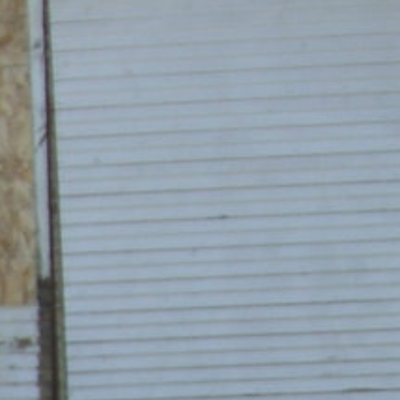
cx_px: -326
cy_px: 613
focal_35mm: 209
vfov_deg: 8.2
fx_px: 2732
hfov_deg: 8.1
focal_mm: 6.2
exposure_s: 1/400
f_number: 2.7
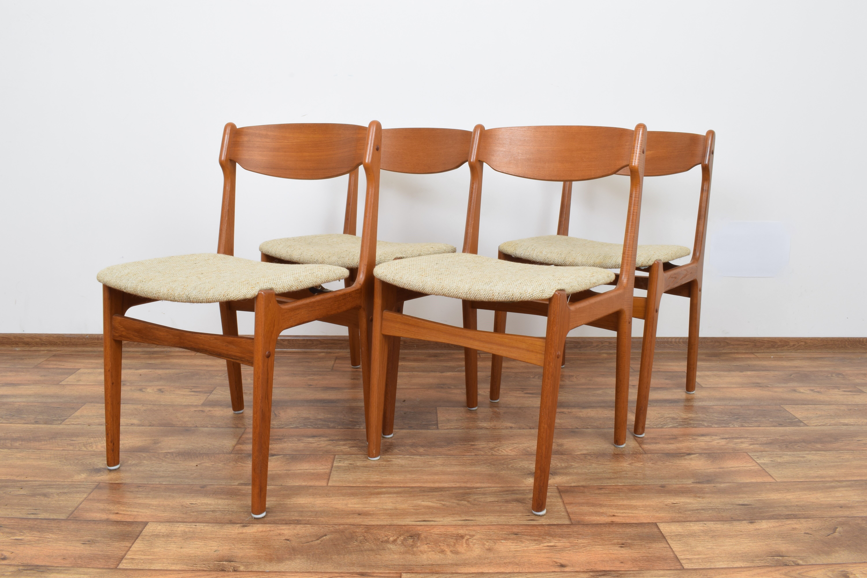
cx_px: 434
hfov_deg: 61.9
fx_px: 722
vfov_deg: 43.6
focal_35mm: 30
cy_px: 289
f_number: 25
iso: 100
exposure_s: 4
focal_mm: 20
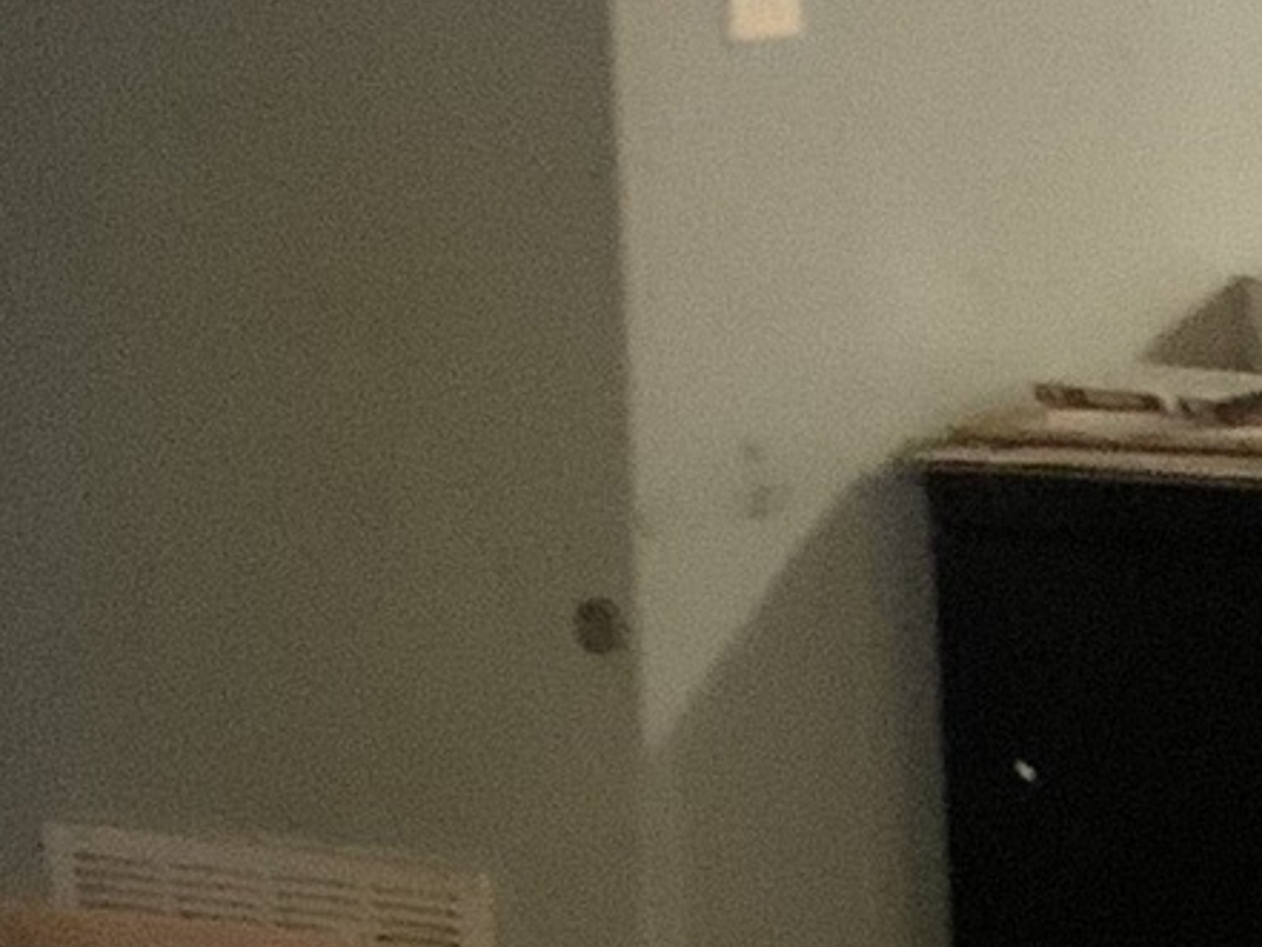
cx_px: 2143
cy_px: 896
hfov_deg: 9.4
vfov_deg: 7.3
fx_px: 7366
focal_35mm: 202
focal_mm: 3
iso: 400
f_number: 1.8
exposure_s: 1/30
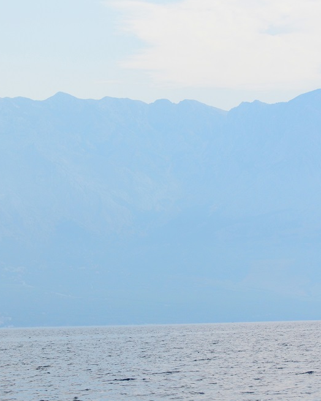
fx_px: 1781
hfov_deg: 10.3
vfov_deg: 12.9
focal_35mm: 150
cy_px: 200
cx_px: 140
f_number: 5.6
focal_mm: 70
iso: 400
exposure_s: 1/2500
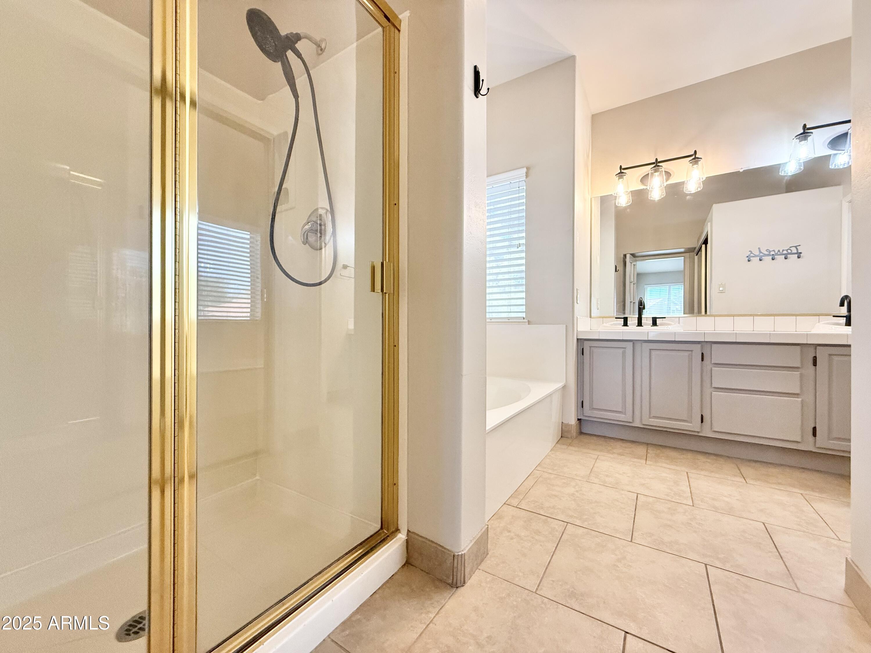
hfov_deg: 102.1
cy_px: 326
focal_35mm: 14
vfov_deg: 85.7
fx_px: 352
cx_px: 436
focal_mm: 2.22
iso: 320
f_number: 2.2
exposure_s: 1/120
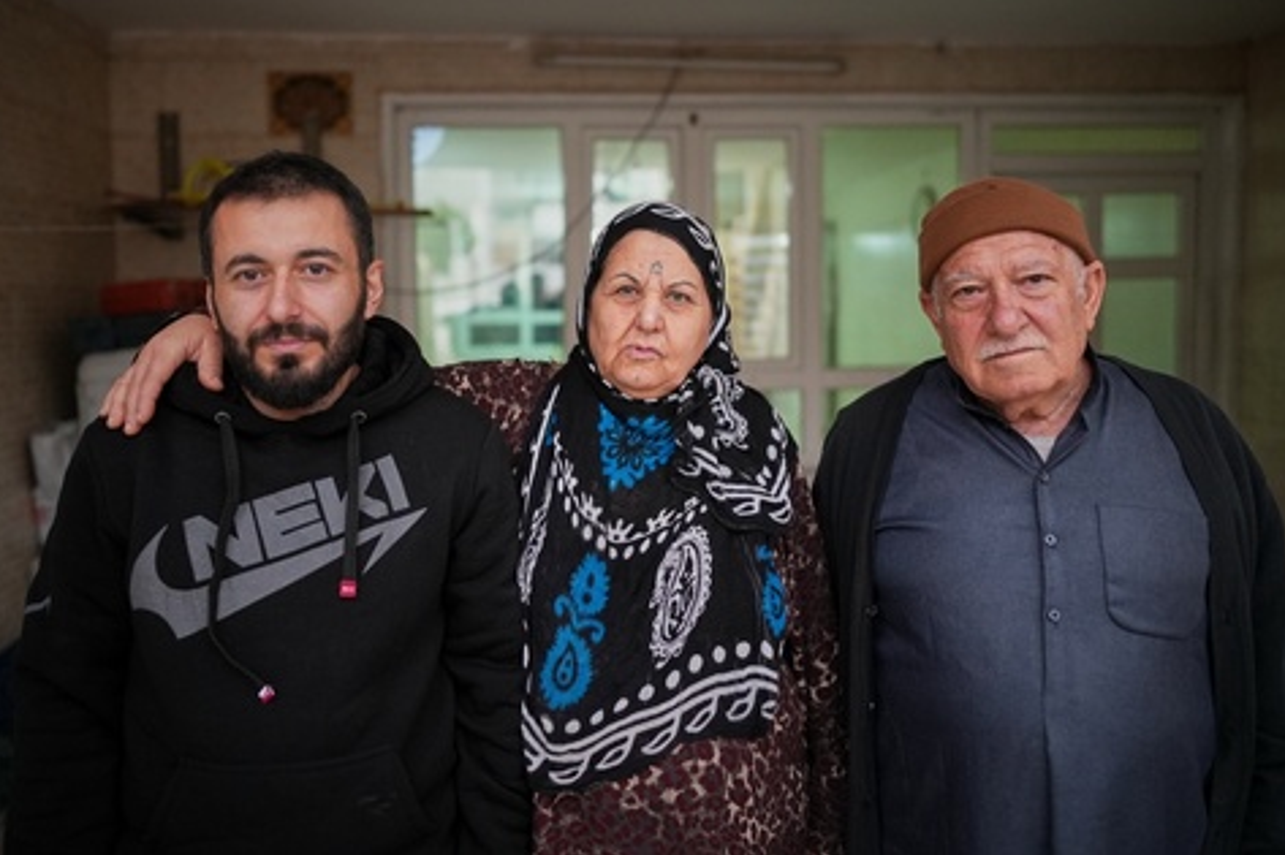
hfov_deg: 69.4
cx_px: 633
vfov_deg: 49.5
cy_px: 395
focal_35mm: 26
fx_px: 928
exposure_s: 1/200
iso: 2500
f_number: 1.4
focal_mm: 24
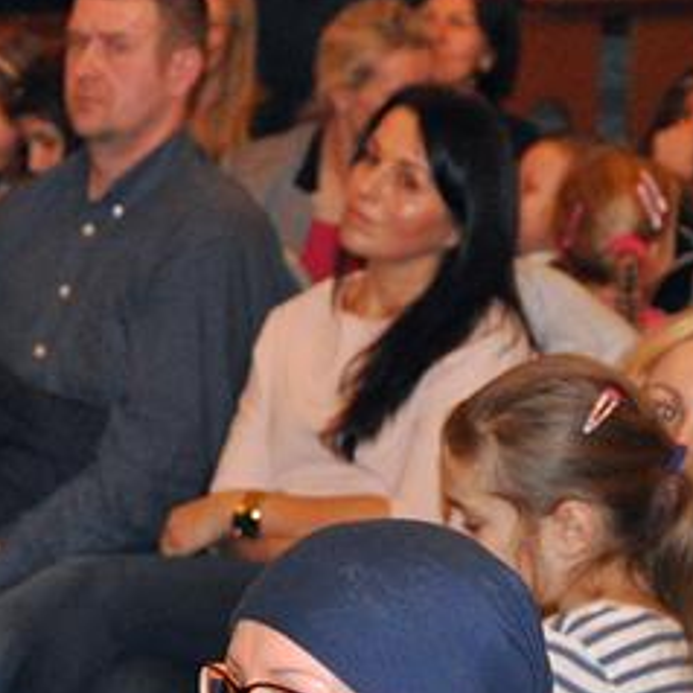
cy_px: 662
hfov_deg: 7.4
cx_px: 105
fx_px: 5368
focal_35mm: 237
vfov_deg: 7.4
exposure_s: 1/60
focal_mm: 52
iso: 2000
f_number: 5
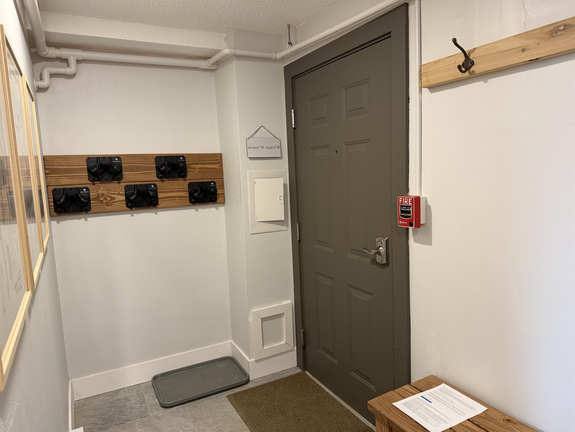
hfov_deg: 71.6
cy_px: 216
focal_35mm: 24
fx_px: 399
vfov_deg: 56.8
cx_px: 288
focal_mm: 6.76
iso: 250
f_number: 1.78
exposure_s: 1/60
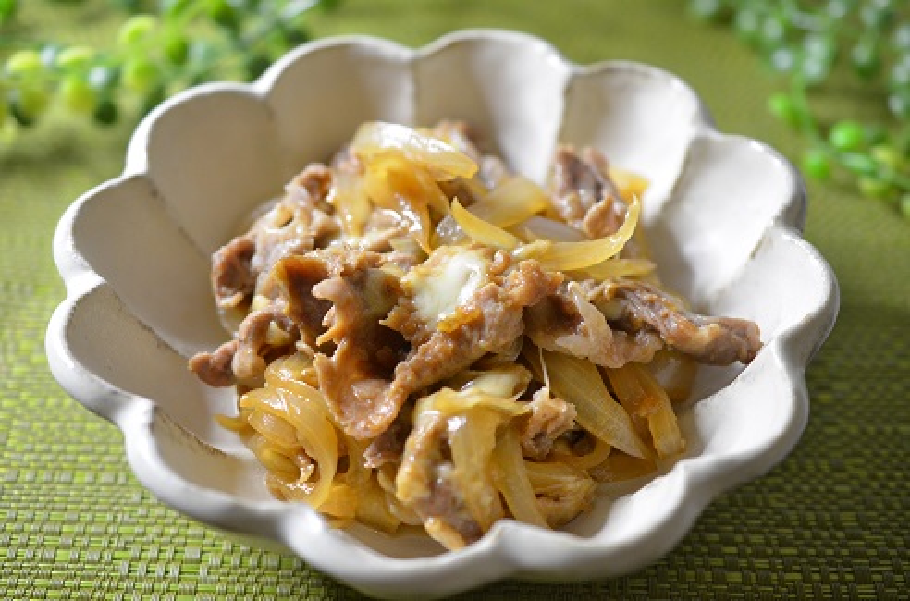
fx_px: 1512
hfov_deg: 33.5
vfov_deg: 22.5
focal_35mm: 60
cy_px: 300
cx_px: 455
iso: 1600
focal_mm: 40
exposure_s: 1/20
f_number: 3
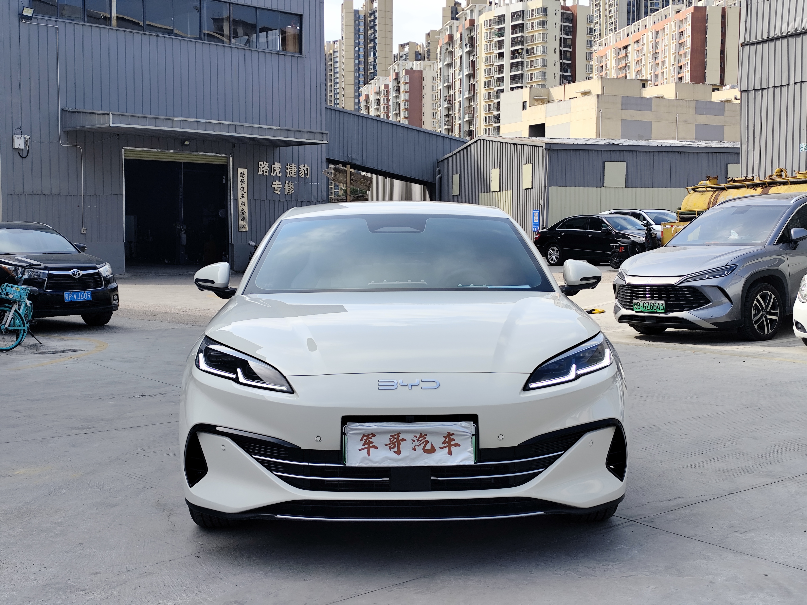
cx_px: 404
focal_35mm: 46
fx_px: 1072
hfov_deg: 41.2
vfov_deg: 31.5
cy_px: 302
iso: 50
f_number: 1.65
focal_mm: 6.14
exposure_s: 1/742
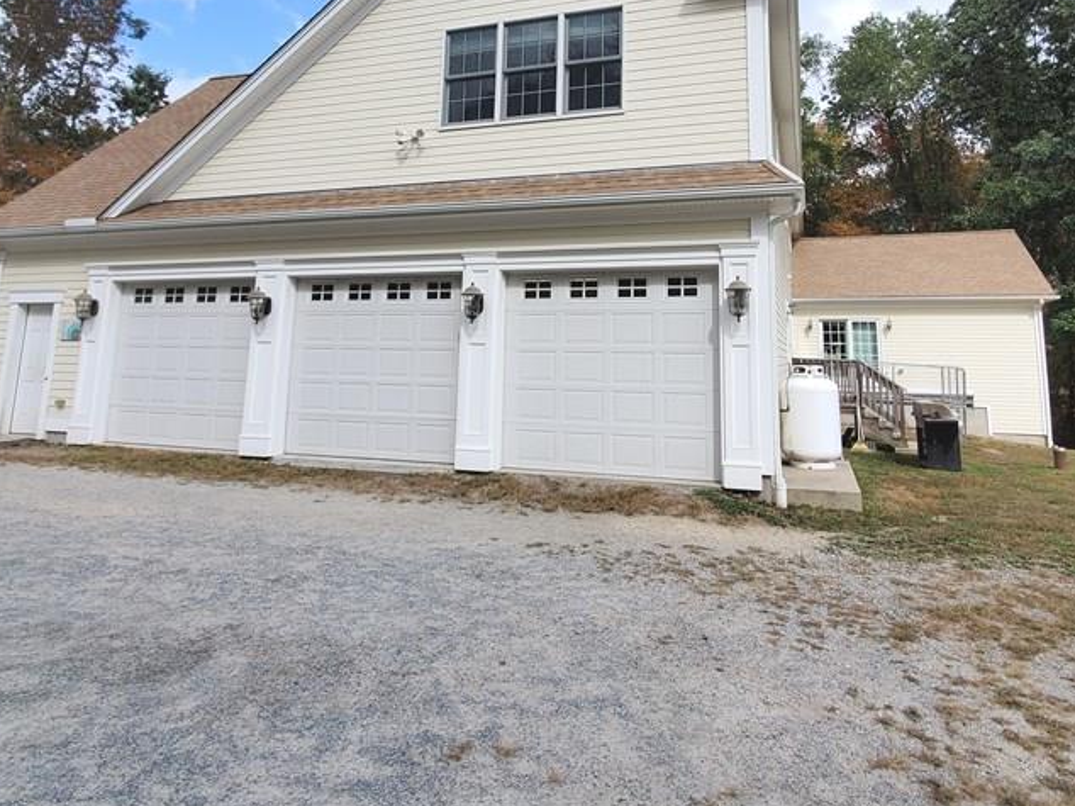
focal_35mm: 21
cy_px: 244
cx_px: 597
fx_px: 652
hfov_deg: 78.7
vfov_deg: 61.3
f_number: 2.2
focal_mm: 1.8
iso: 50
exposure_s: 1/1049
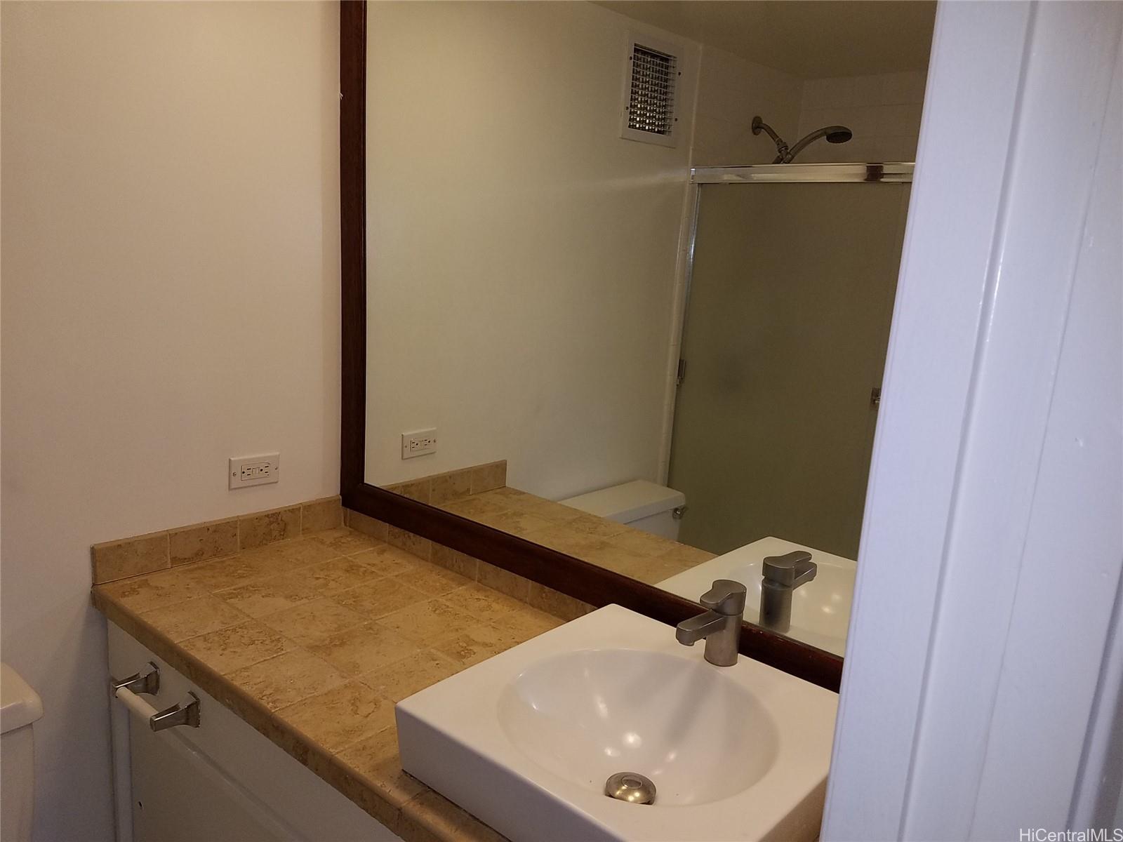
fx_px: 843
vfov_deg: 53.1
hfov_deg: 67.3
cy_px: 421
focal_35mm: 26
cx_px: 562
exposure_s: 1/120
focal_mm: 4.2
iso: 80
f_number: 1.7
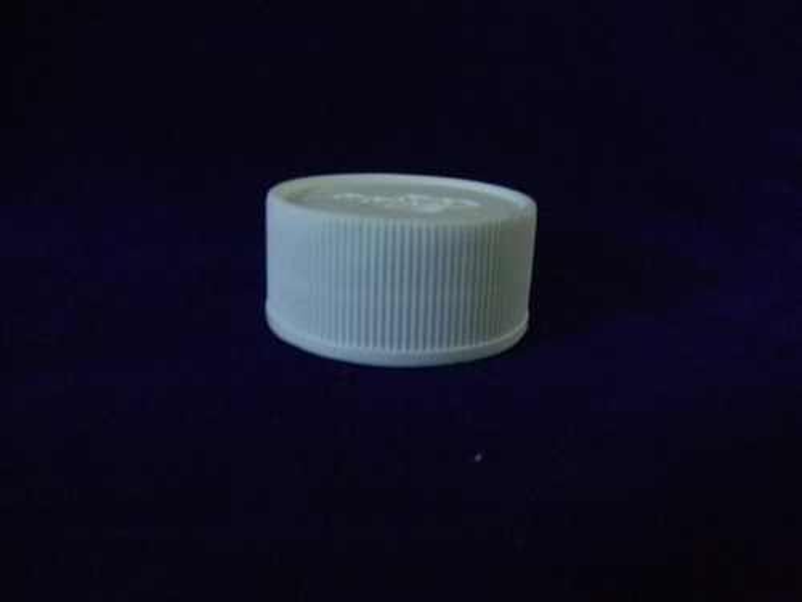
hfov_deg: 63.4
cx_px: 401
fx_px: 649
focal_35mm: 28
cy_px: 301
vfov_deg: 49.7
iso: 800
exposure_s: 1
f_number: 3.5
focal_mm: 5
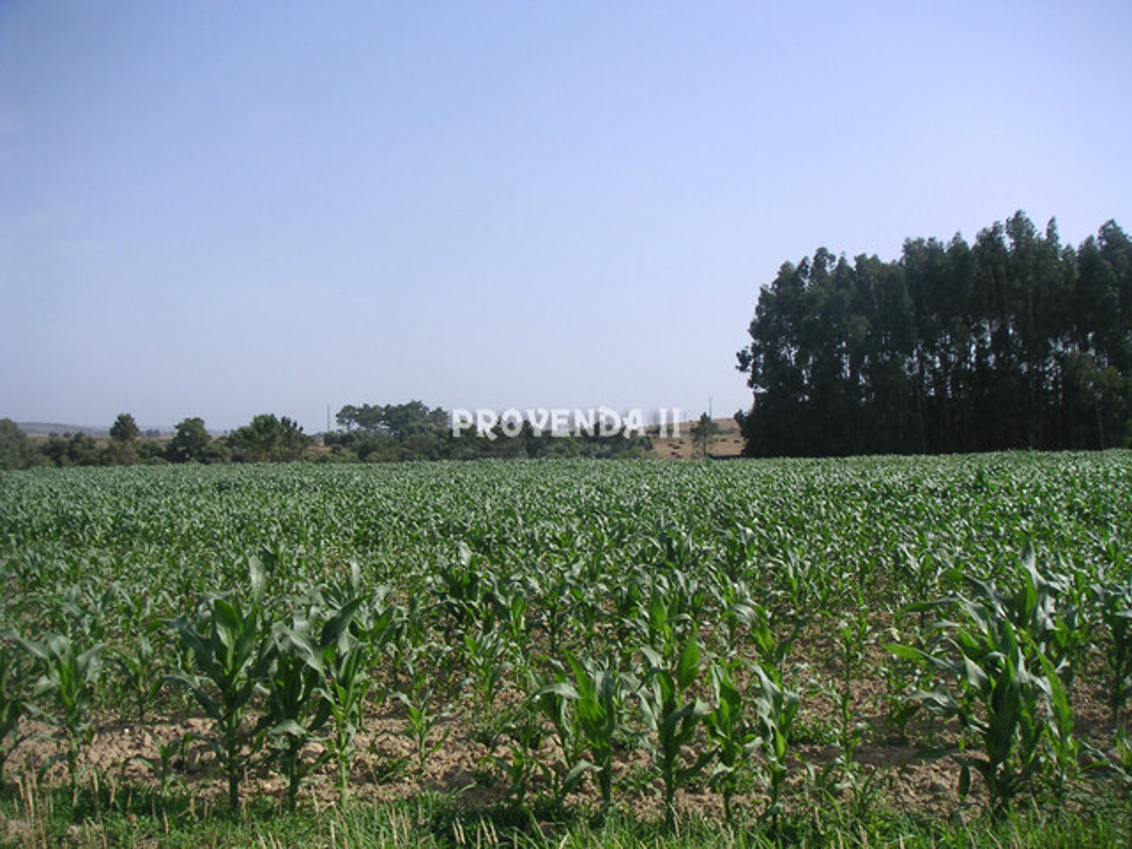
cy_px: 424
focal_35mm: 37
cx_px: 566
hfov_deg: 50.1
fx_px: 1210
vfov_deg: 38.7
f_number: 6.7
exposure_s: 1/180
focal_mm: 5.7
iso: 50
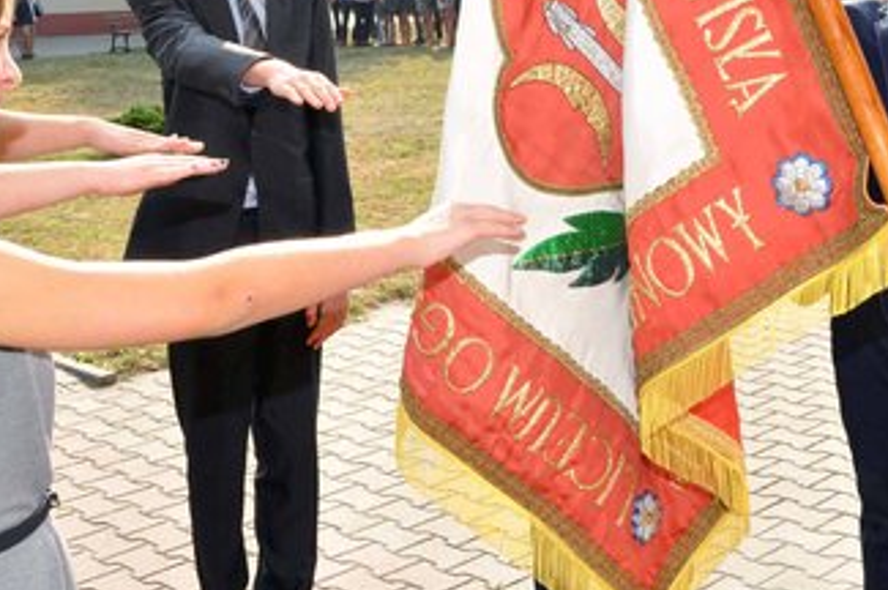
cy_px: 156
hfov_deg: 30.5
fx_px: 1626
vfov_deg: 20.4
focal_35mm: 66
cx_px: 527
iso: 500
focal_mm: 22
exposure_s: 1/200
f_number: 13
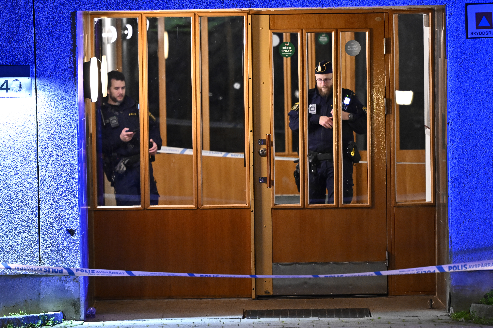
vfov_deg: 6.3
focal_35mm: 217
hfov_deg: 9.5
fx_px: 2971
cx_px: 246
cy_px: 164
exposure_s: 1/160
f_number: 2.8
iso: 4000
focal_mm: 145
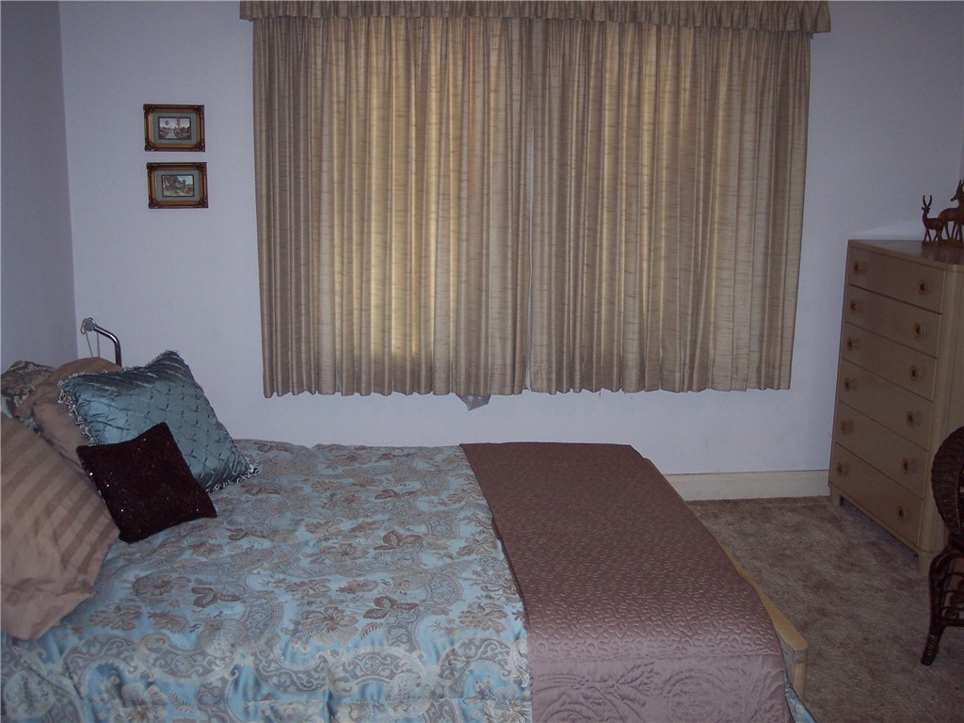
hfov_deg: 47.9
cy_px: 362
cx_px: 482
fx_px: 1086
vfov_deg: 36.8
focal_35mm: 39
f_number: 2.8
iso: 140
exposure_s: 1/60
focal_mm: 8
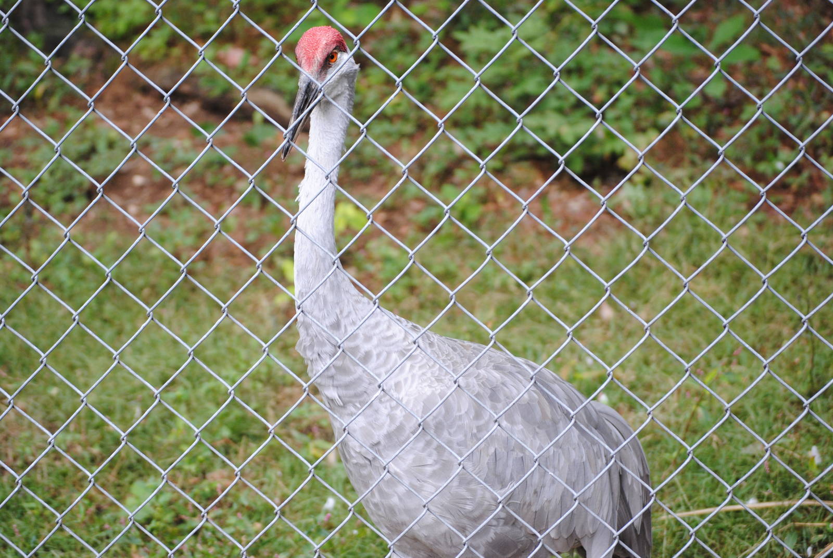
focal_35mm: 93
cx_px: 416
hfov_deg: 21.9
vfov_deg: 14.7
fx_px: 2154
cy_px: 279
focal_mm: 62
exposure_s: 1/100
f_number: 4.2
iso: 400
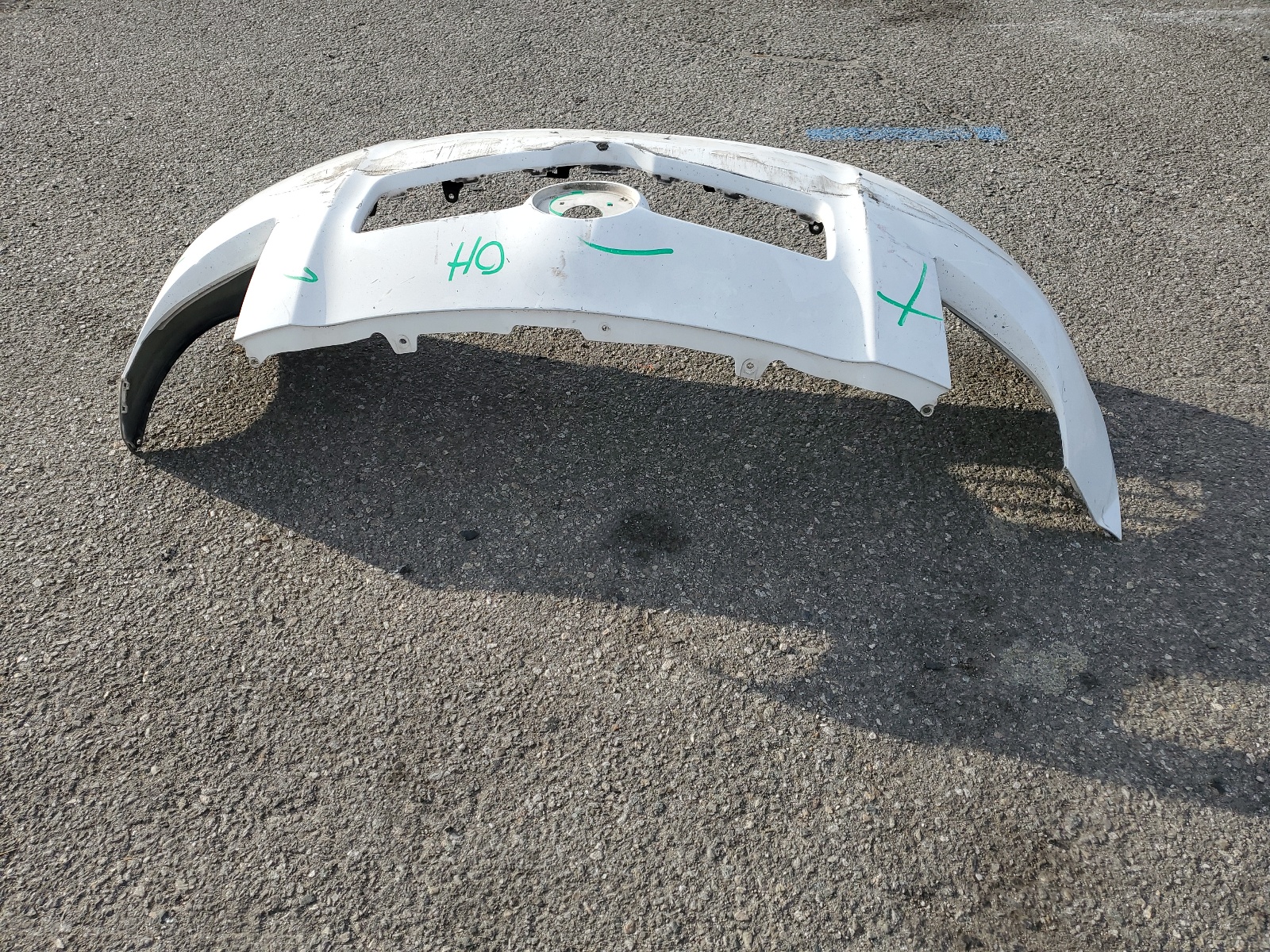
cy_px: 476
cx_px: 635
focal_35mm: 26
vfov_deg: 53.1
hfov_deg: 67.3
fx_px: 954
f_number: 1.5
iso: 50
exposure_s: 1/2500
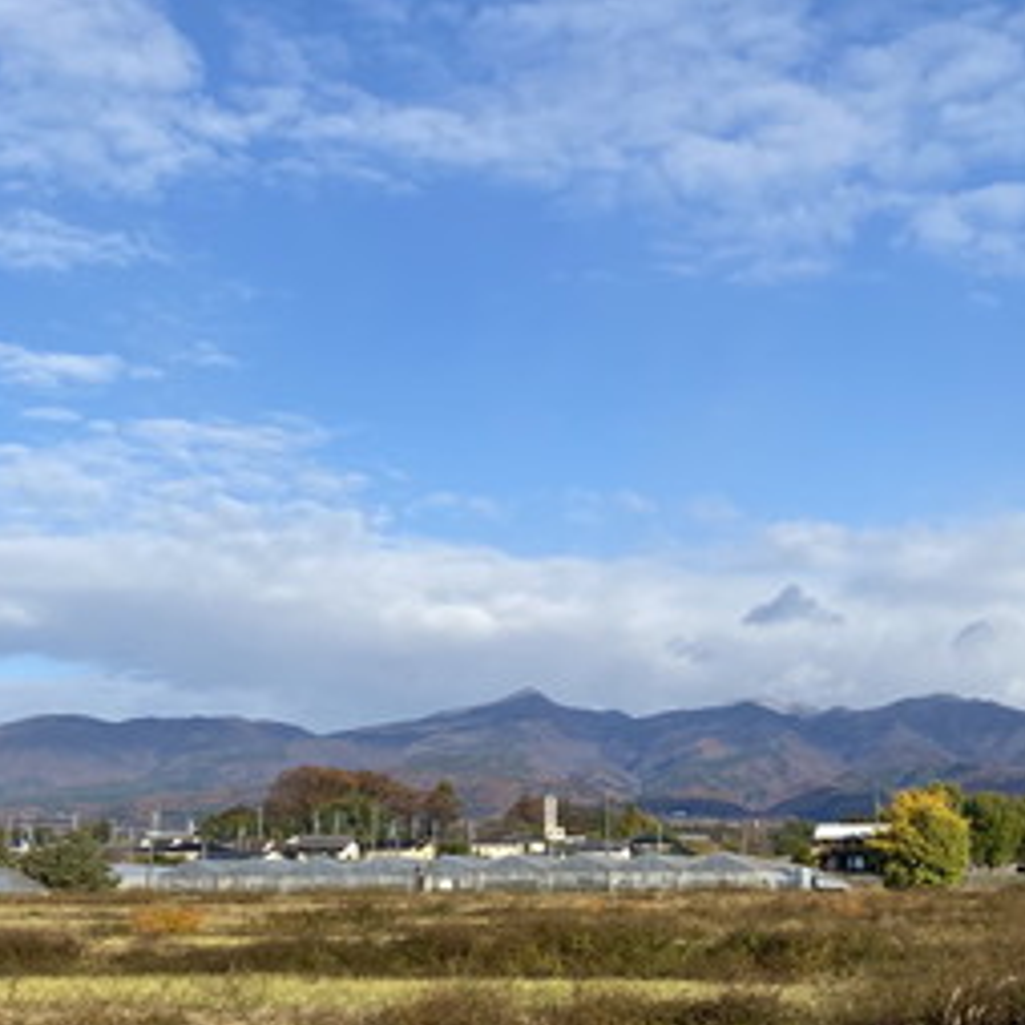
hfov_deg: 29.5
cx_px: 605
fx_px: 1943
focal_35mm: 58
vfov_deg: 29.6
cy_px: 512
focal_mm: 4.25
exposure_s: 1/2967
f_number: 1.8
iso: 32
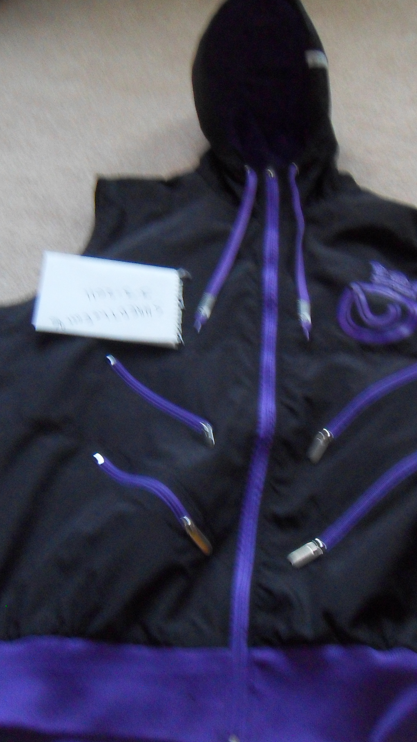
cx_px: 231
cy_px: 370
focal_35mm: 51
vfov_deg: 40.6
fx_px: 1003
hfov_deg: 23.5
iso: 400
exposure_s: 1/10
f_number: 3.5
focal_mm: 6.3
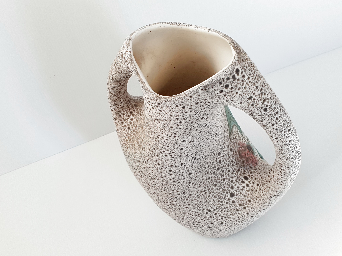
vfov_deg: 53.1
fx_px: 257
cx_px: 171
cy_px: 128
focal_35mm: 26
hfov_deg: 67.3
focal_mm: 4.3
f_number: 2.4
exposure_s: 1/50
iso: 50
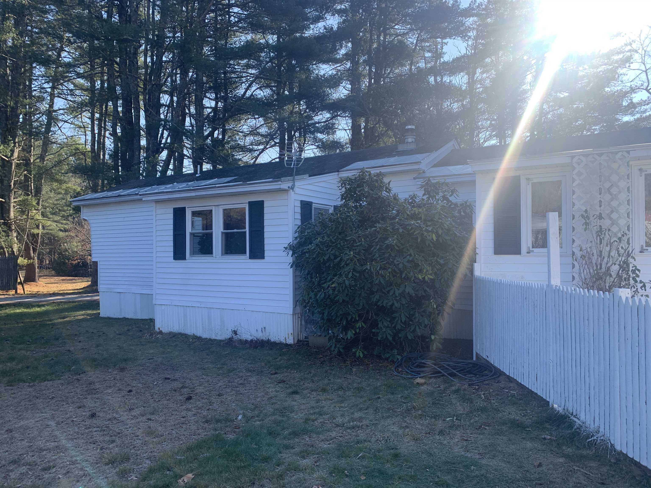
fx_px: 489
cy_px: 244
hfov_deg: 67.3
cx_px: 326
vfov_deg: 53.1
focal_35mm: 26
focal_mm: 4.25
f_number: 1.8
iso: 25
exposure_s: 1/537
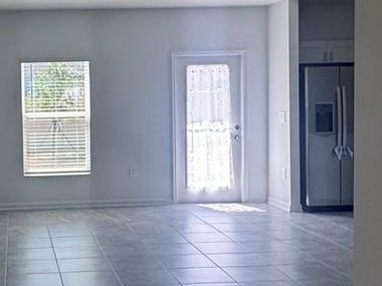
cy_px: 129
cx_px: 32
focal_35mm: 59
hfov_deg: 31.1
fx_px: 651
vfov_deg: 24.8
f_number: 2.2
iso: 40
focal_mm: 2.22
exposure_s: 1/131
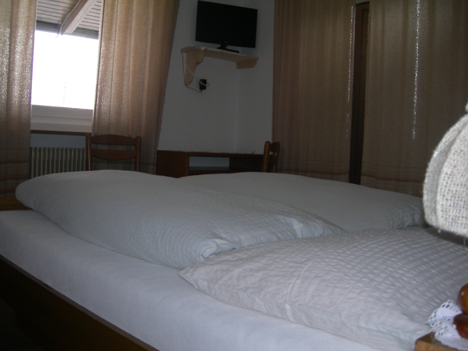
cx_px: 234
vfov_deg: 37.7
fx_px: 514
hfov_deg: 49.0
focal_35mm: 38
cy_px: 176
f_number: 2.8
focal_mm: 7.8
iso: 50
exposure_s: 1/60.1
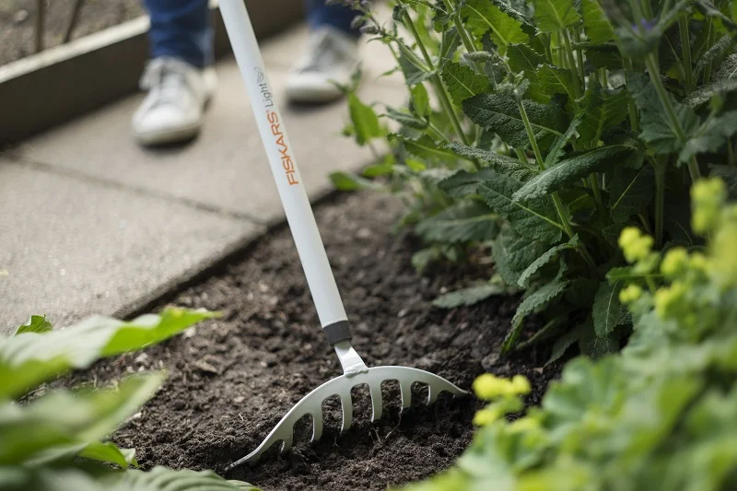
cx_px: 368
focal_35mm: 50
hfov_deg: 39.6
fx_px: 1023
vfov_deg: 27.0
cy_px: 246
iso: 100
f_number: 2
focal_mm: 50
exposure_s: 1/80
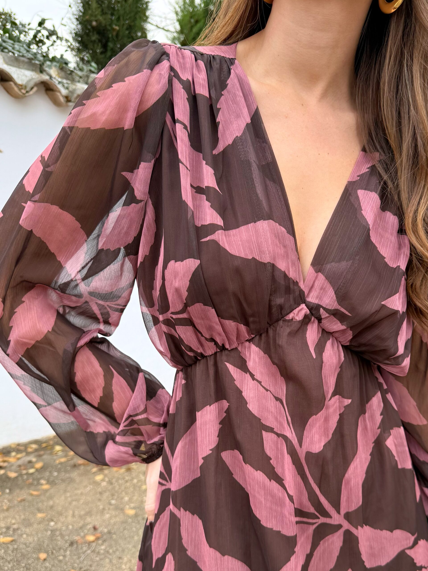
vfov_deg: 71.6
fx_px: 396
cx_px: 214
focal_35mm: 24
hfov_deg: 56.8
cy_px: 286
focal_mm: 6.76
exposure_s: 1/314
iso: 100
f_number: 1.78
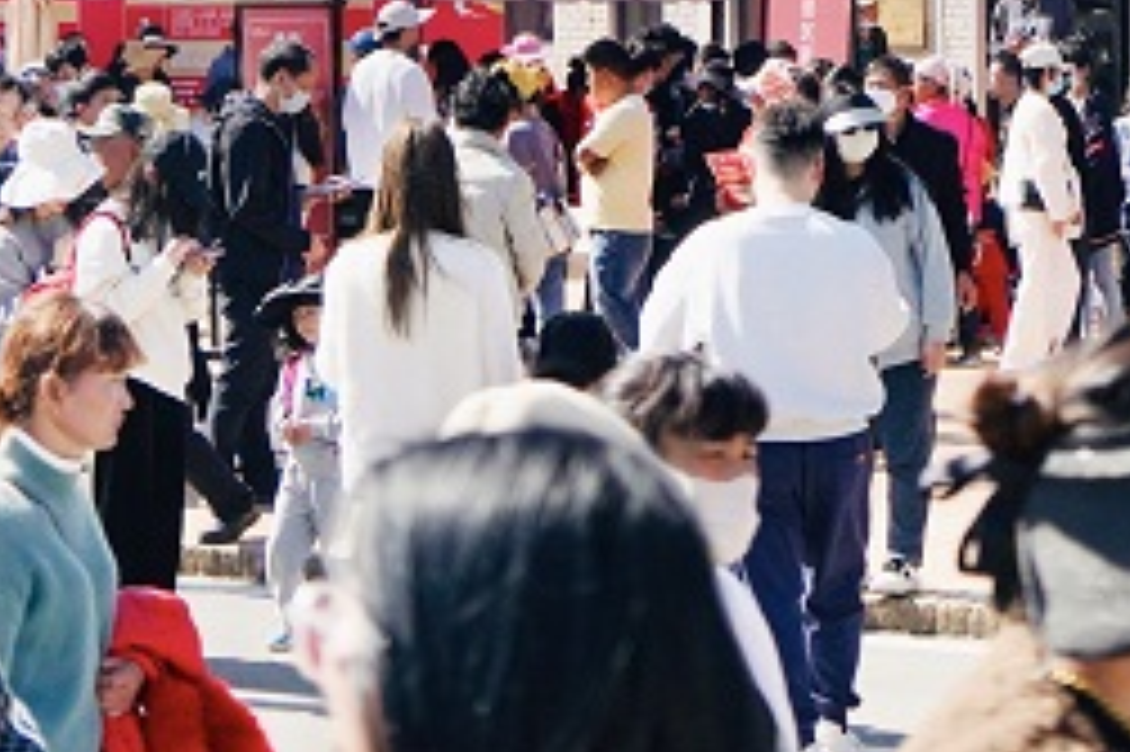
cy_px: -326
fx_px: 4203
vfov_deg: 9.9
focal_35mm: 134
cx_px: 689
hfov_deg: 15.3
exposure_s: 1/3200
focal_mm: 42
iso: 250
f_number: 4
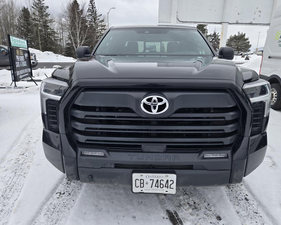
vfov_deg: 58.8
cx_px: 149
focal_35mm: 24
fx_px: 200
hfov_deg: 70.2
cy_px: 112
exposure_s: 1/1290
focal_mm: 5.4
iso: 25
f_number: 1.8
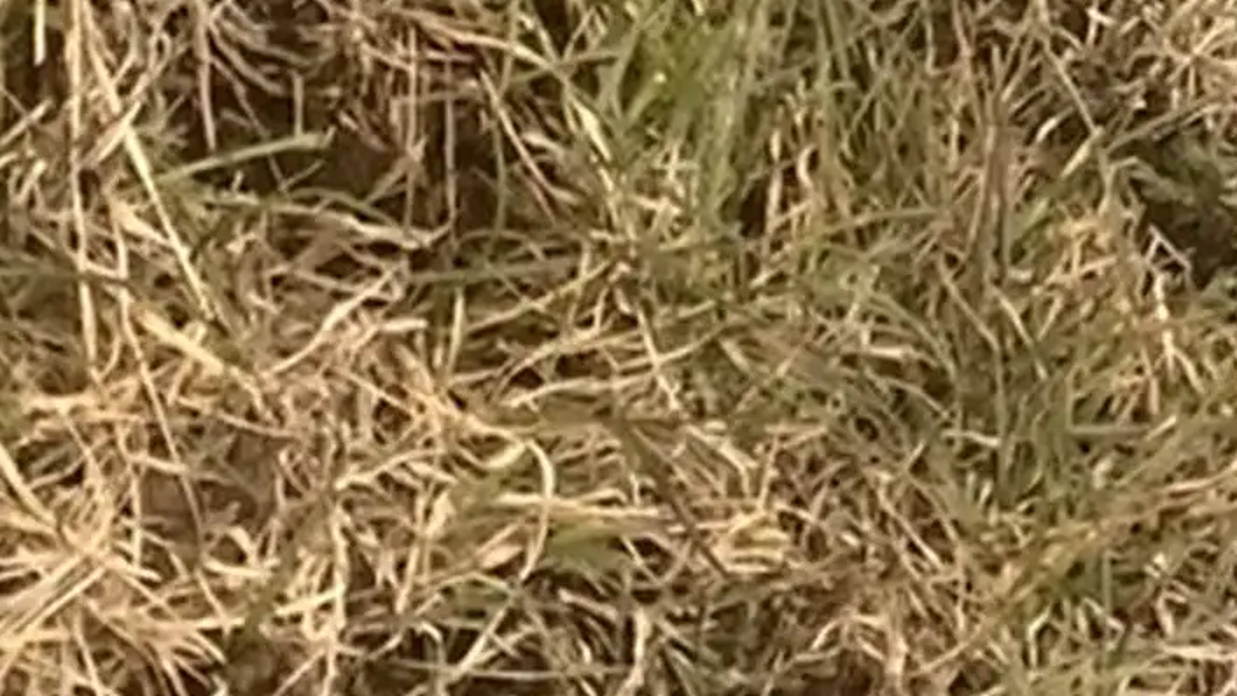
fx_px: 6725
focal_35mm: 205
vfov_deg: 4.8
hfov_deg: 10.0
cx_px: 2100
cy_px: -2873
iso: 50
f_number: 1.8
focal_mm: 4.25
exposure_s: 1/121
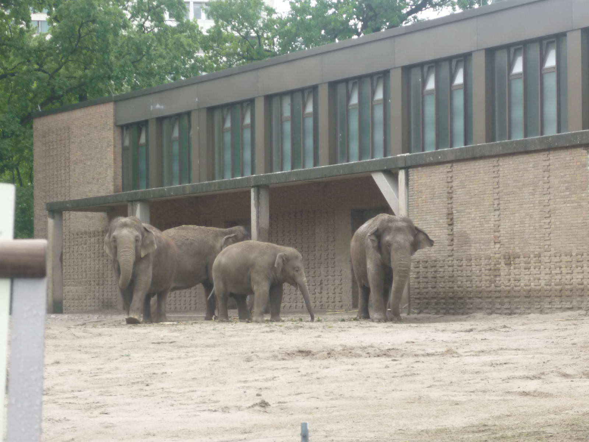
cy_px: 221
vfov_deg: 14.8
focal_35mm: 100
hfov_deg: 19.6
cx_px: 294
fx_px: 1702
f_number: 5.1
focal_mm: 16.5
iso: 160
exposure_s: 1/125
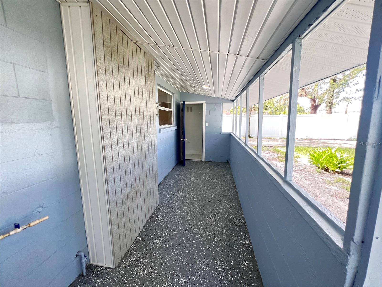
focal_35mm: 13
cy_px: 144
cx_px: 191
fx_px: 143
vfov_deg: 89.9
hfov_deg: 106.2
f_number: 1.8
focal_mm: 1.57
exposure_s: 1/99
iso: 125
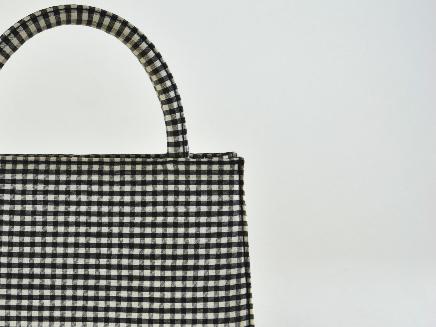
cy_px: 187
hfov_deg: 24.3
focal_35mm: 79
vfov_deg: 18.7
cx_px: 87
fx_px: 995
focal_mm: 34
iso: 100
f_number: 6.3
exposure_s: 1/20
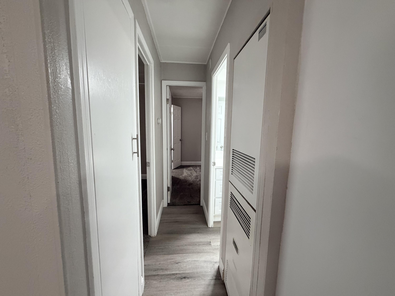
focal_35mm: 14
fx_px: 160
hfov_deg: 102.1
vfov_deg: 85.7
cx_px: 198
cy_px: 148
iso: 400
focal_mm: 2.22
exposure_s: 1/60
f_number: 2.2
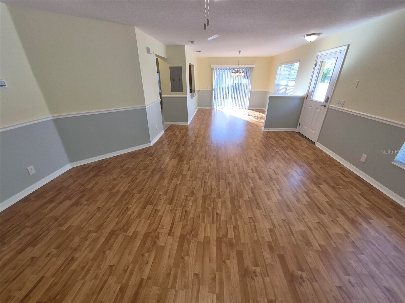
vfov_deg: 89.9
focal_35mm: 13
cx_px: 202
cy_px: 152
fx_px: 152
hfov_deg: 106.2
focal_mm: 1.74
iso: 80
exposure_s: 1/120
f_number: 2.2
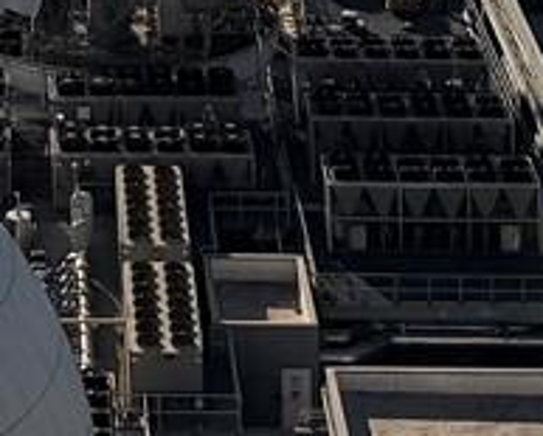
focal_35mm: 194
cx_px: -225
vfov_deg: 7.2
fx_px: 3122
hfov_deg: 9.7
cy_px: -847
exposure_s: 1/17544
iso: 80
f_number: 1.78
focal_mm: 6.76
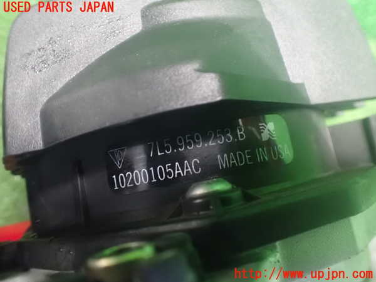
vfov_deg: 46.8
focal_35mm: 30
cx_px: 188
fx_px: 326
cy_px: 141
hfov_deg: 60.0
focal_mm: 5.4
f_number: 2.3
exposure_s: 1/25
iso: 1600
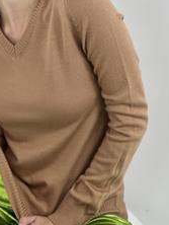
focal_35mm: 143
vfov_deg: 13.7
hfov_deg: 10.4
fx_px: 929
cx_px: 39
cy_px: 62
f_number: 2.8
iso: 100
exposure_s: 1/100
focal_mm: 9
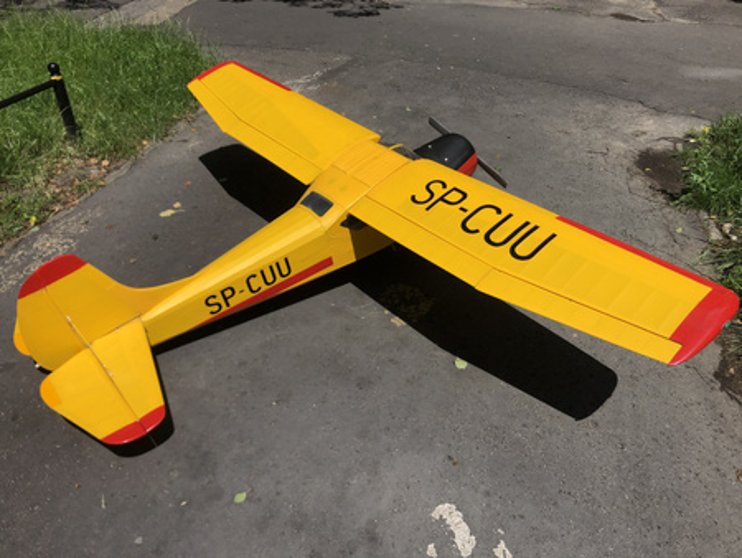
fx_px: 601
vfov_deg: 49.8
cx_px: 371
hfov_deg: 63.4
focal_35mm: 28
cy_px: 279
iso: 25
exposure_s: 1/4367
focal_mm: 3.99
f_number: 1.8
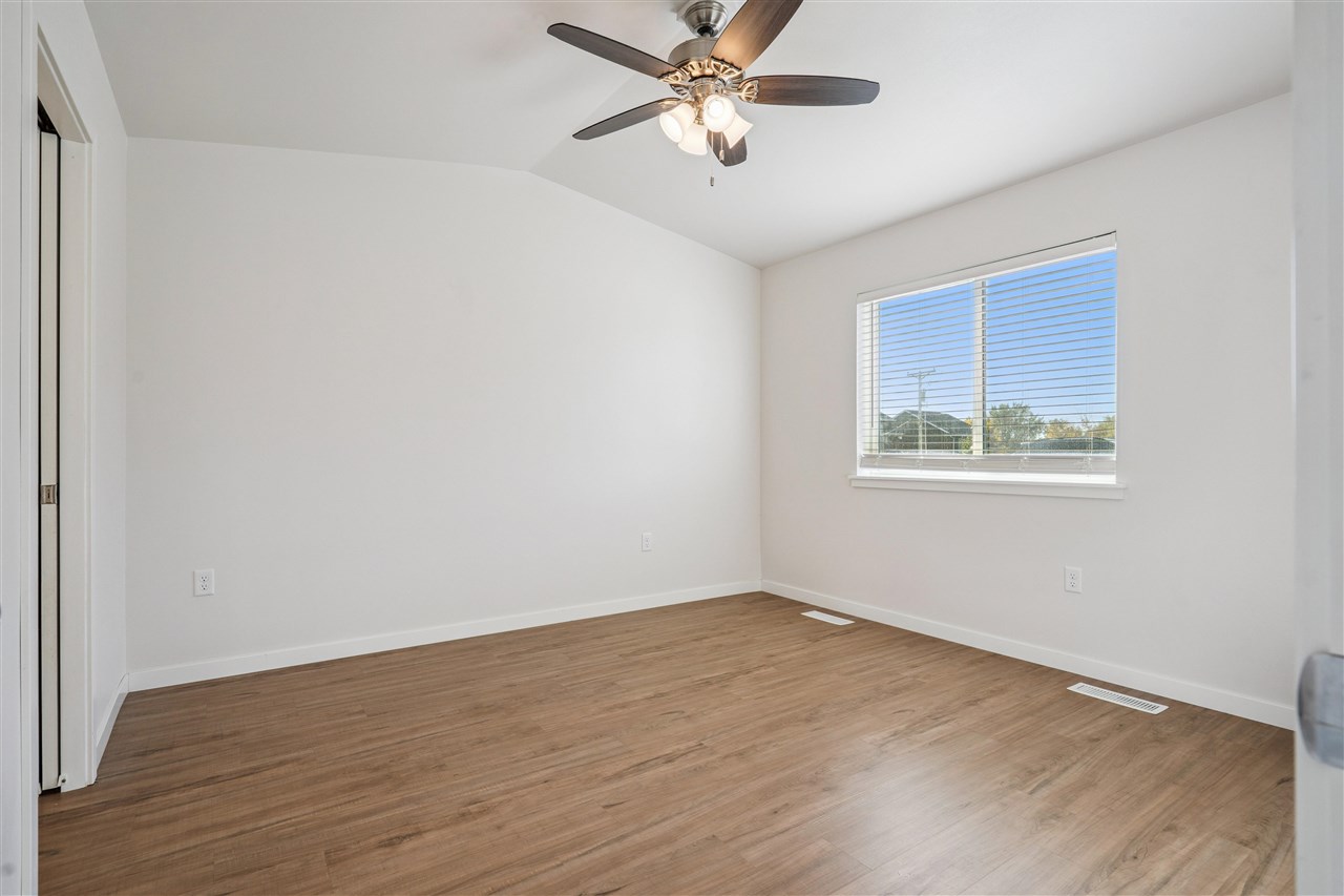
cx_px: 672
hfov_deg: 93.3
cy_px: 448
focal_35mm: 17
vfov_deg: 70.4
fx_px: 635
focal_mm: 17
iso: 400
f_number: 9
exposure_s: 1/80
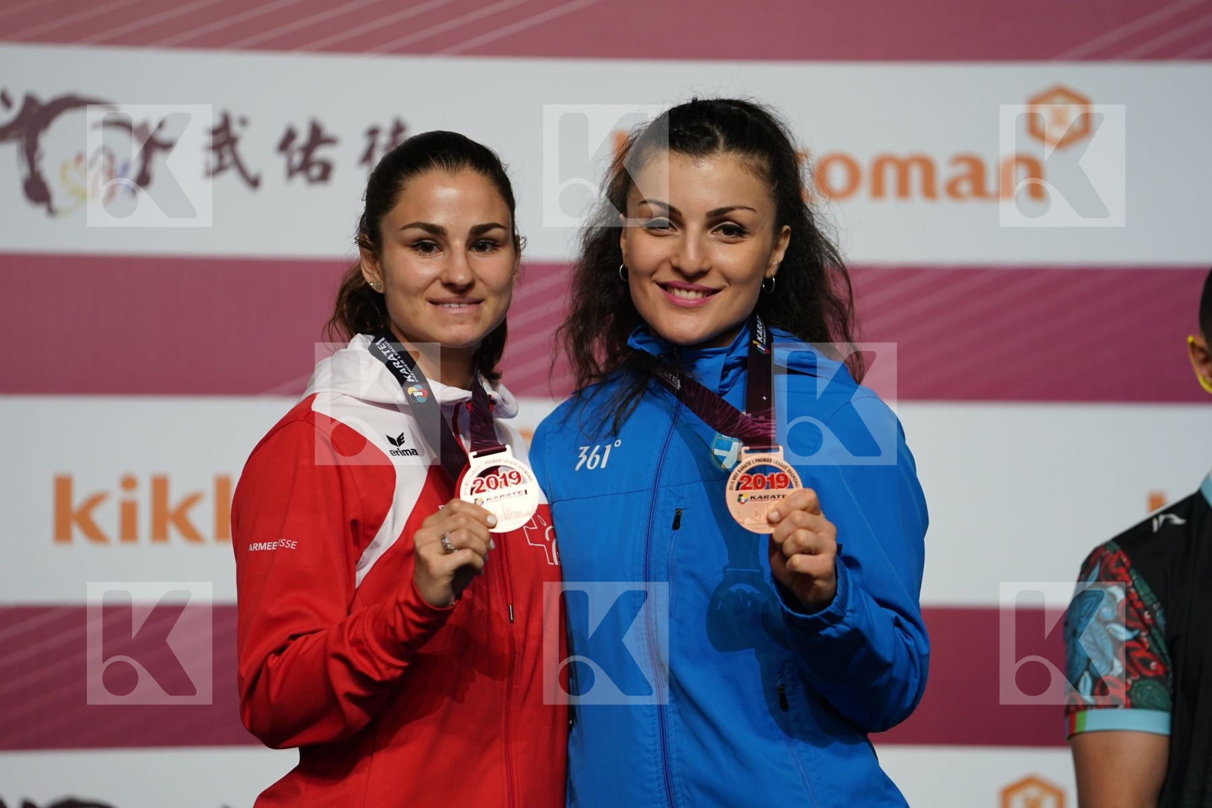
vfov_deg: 6.9
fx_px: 6665
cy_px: 404
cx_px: 606
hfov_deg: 10.4
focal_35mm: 198
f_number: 2.8
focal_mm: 198
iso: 640
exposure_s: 1/250
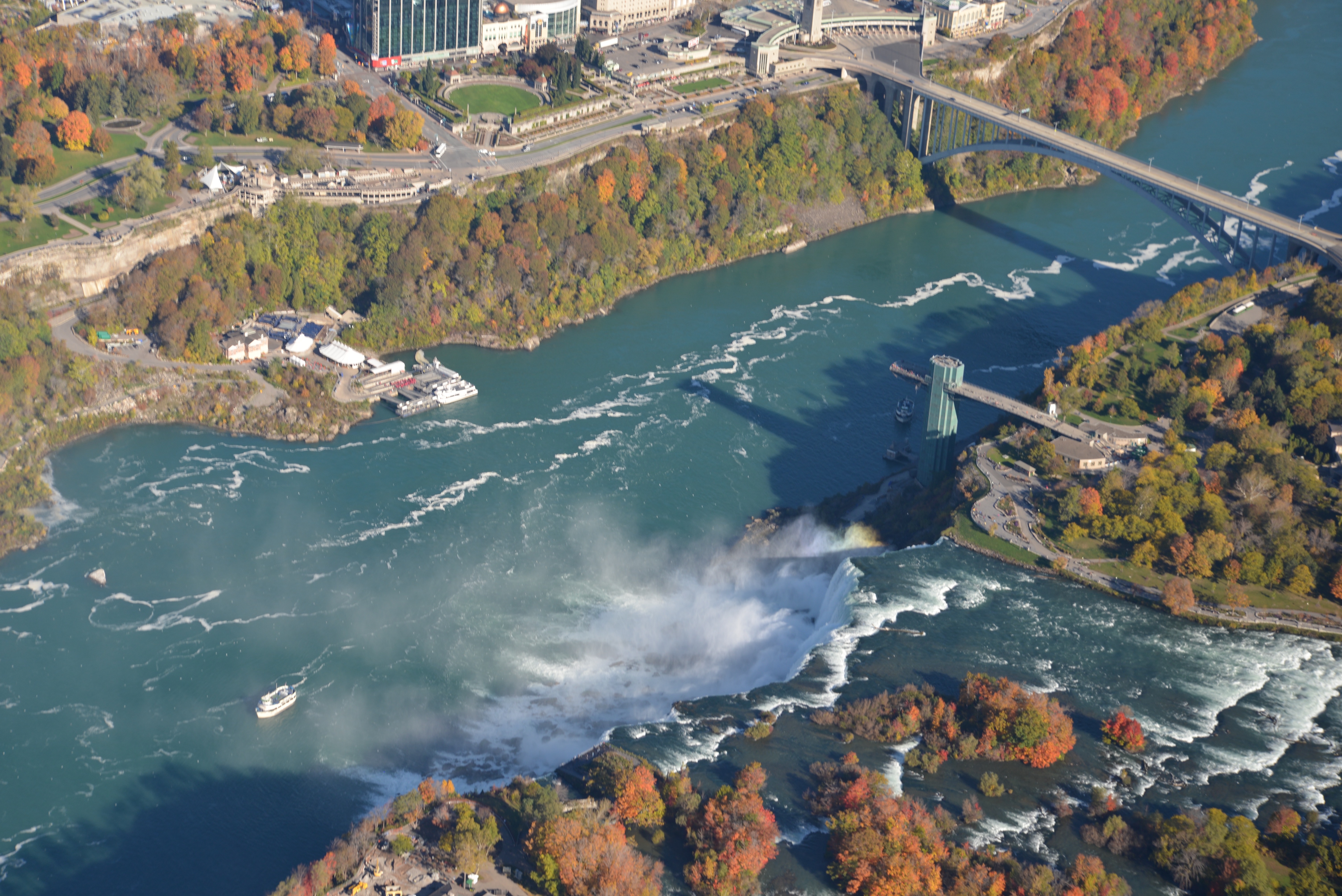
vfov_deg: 16.1
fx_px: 3170
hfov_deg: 23.9
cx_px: 671
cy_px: 448
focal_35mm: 85
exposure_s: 1/200
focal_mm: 85
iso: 200
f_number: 7.1
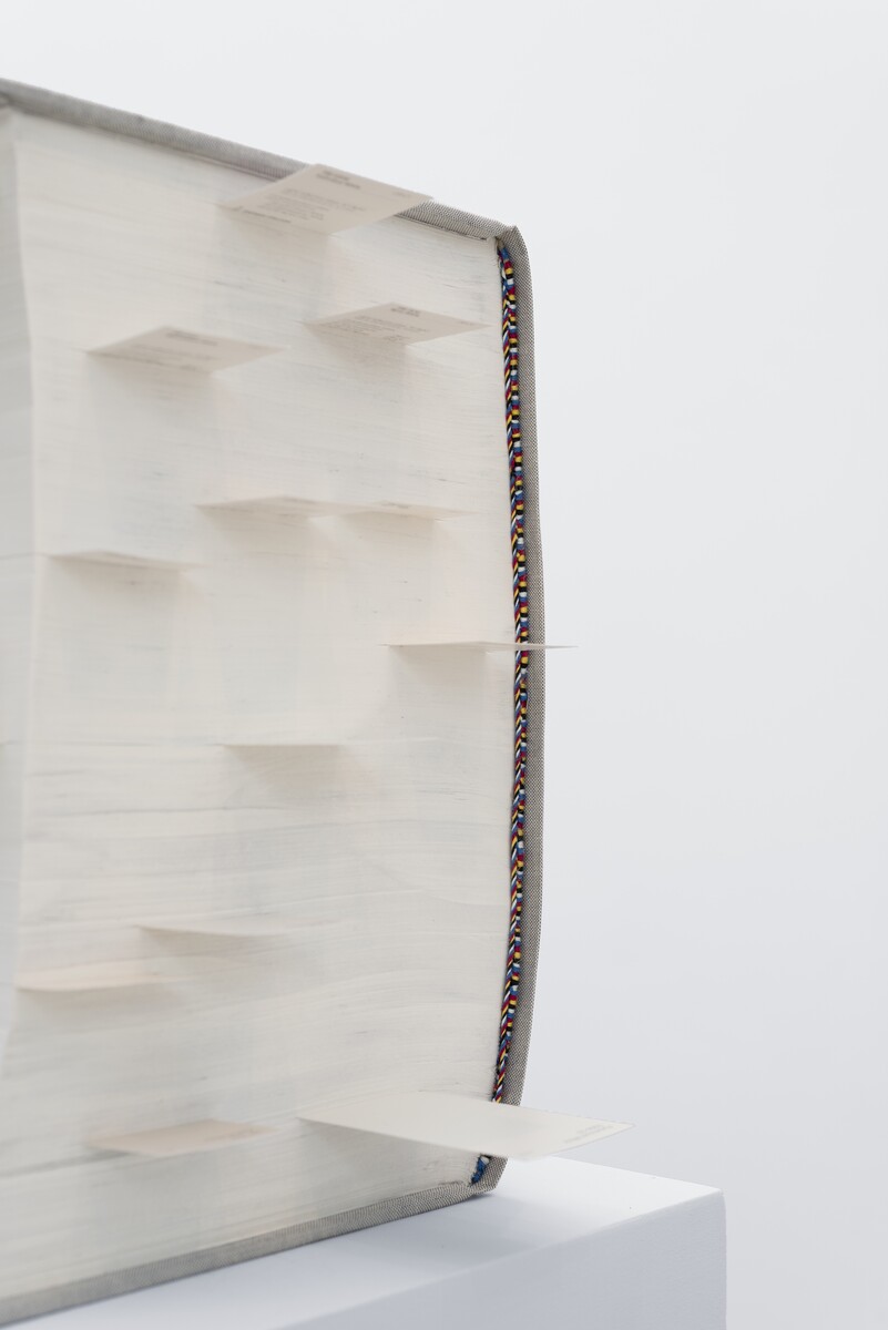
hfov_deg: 27.0
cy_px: 665
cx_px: 444
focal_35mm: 50
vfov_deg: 39.6
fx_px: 1848
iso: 100
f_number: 5.6
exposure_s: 1/125
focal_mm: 50
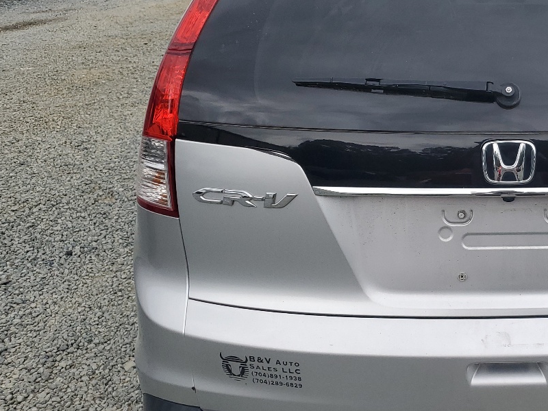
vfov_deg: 28.0
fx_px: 823
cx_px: 525
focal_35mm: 52
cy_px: 202
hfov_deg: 34.1
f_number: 1.5
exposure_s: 1/833
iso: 50
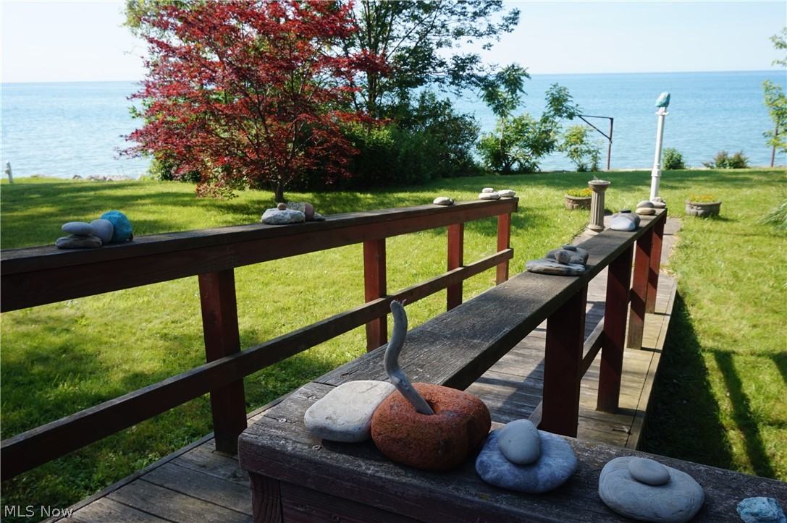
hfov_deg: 62.0
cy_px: 262
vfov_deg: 43.5
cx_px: 394
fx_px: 655
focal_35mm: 30
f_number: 10
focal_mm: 20
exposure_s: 1/80
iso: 100
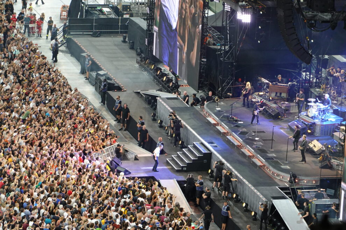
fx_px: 1922
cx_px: 173
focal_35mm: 200
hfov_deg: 10.3
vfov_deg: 6.9
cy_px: 115
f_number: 4.5
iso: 800
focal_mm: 72
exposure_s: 1/125
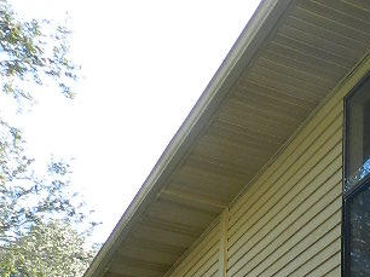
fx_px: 822
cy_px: 464
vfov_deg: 16.6
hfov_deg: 23.4
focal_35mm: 77
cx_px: 432
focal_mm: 4
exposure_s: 1/200
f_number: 3.4
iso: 160
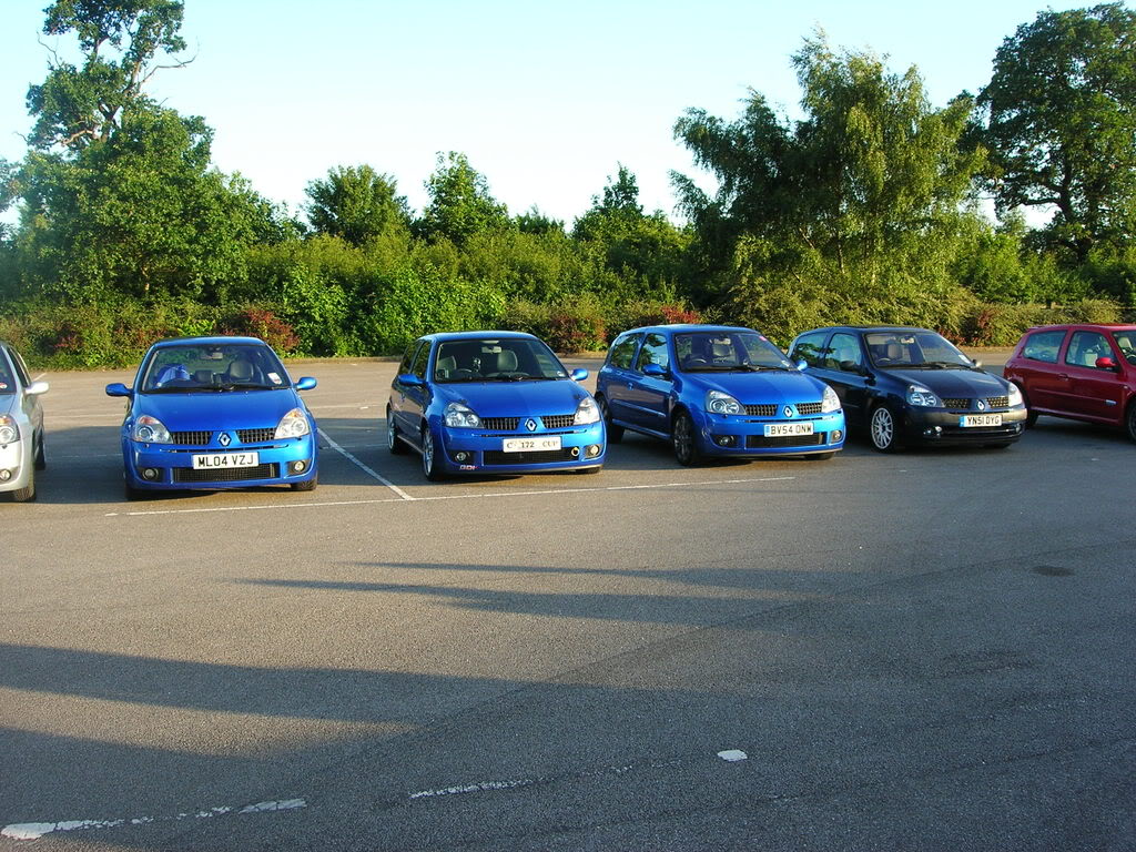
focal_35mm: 38
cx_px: 568
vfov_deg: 37.7
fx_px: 1247
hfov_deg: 49.0
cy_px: 426
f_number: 4.8
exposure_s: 1/113
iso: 64
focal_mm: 7.8
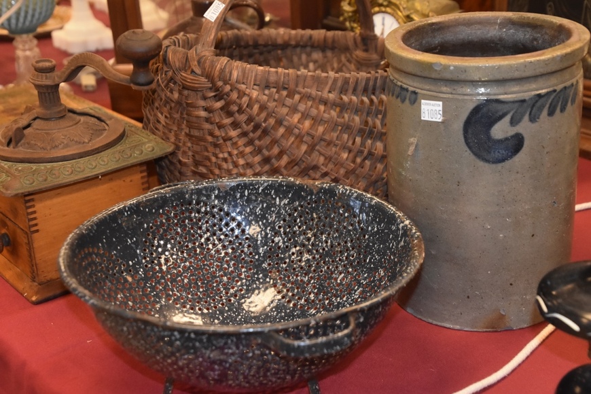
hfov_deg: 35.1
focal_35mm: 57
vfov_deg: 23.8
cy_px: 197
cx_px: 296
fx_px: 936
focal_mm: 38
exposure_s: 1/60
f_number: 4.5
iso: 2800
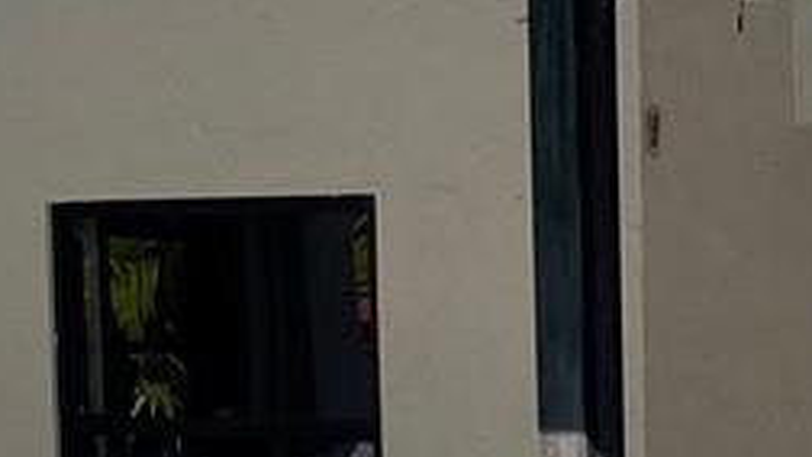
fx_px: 3877
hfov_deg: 11.6
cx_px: 1115
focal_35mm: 180
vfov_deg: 6.4
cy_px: 1204
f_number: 1.8
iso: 32
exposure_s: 1/685
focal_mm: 4.25
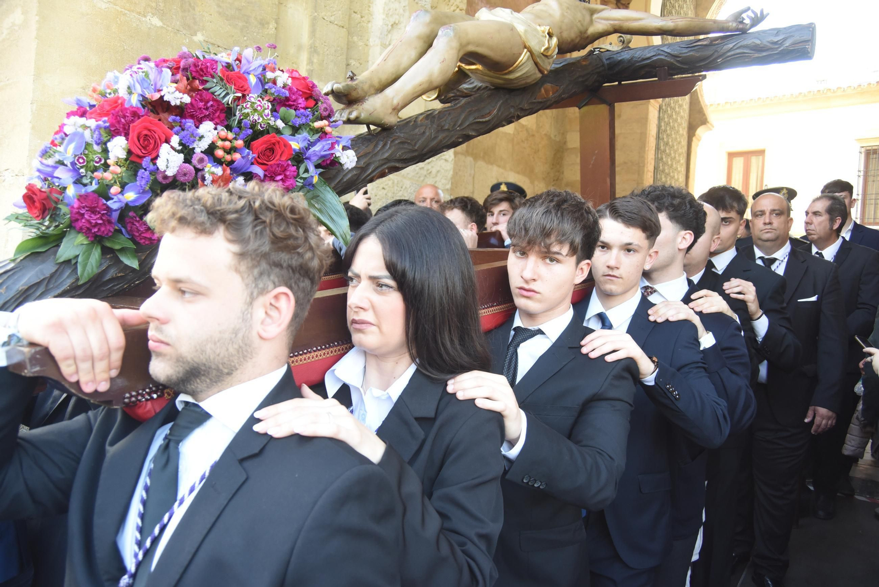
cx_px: 440
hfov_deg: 63.6
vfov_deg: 45.0
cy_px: 294
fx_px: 708
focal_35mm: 29
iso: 1400
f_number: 6.3
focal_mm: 29
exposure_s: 1/160
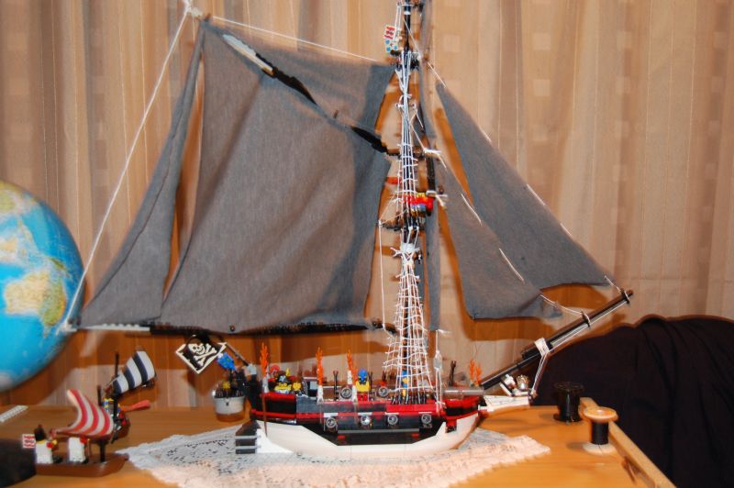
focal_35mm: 39
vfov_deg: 34.2
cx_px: 367
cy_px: 244
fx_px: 794
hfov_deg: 49.6
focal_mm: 26
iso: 800
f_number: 4
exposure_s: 1/10
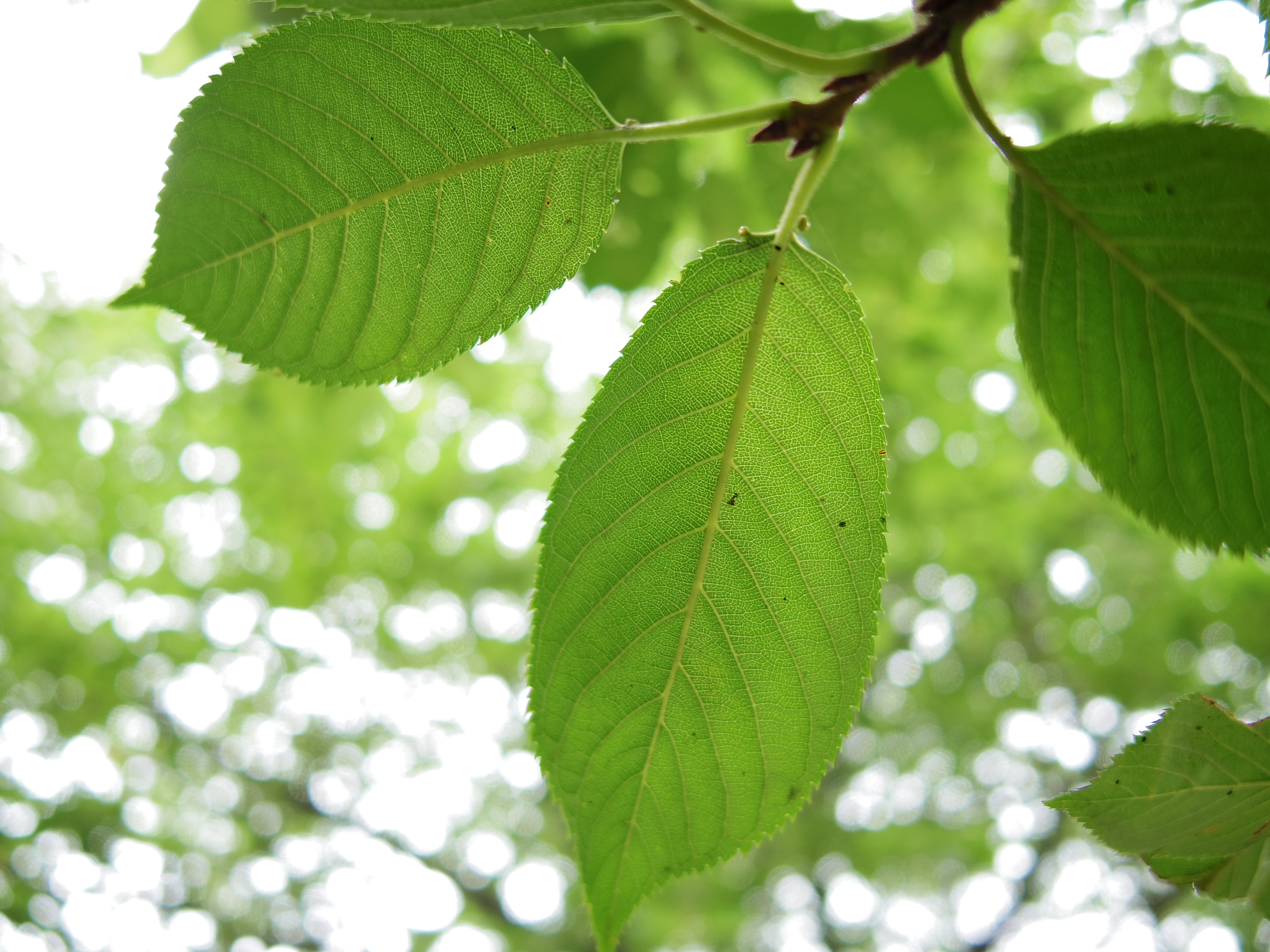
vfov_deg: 36.8
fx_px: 1431
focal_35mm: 39
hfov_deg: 47.9
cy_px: 476
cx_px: 635
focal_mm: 8.5
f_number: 1.9
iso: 100
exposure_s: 1/160
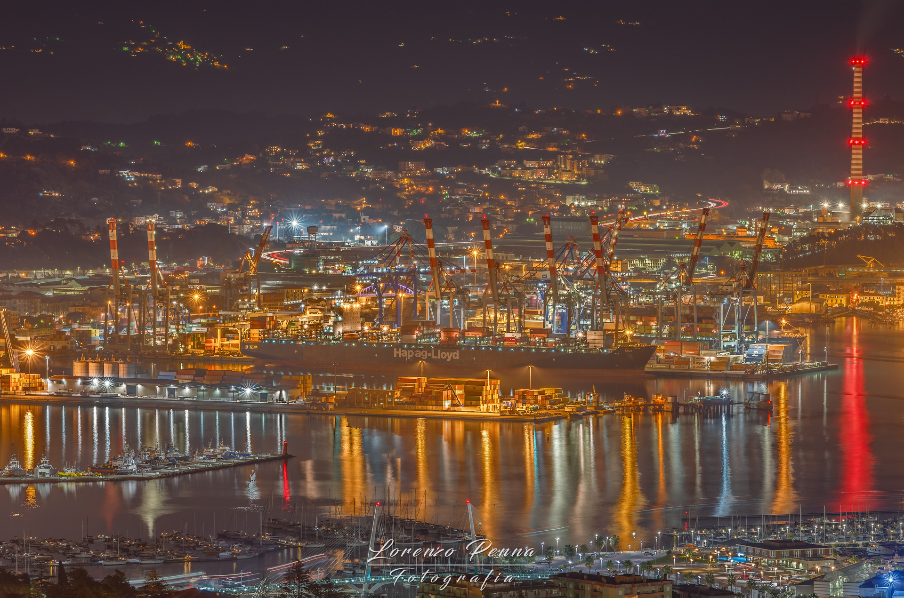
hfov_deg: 10.3
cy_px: 299
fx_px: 5011
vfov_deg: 6.8
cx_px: 452
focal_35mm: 200
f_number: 16
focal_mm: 200
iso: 100
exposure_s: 5
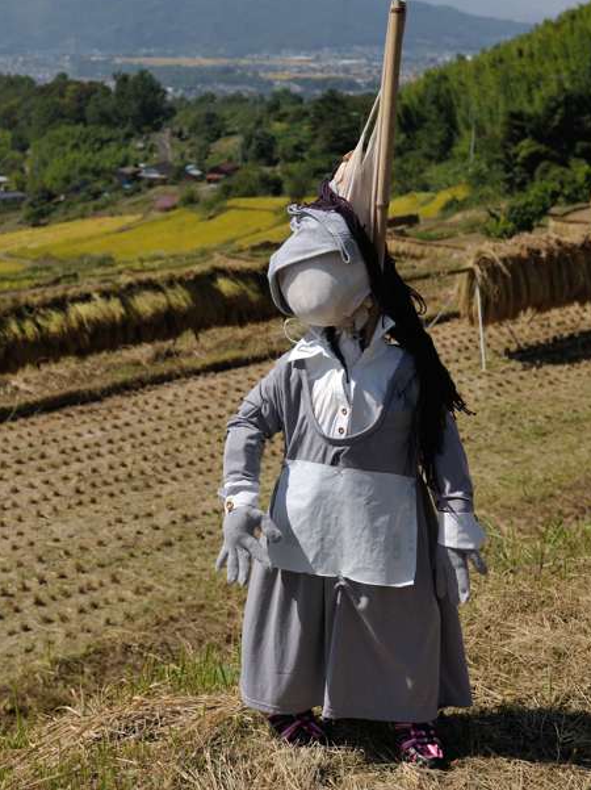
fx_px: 1345
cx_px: 164
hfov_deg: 24.6
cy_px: 355
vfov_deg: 32.7
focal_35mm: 59
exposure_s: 1/2000
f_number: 4
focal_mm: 36
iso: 100
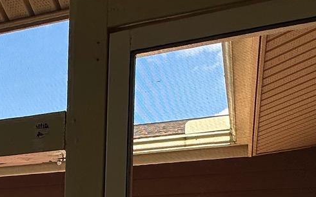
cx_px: 14
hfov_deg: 31.0
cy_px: 332
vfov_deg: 17.7
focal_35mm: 62
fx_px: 534
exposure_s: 1/458
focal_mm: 2.22
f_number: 2.2
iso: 40
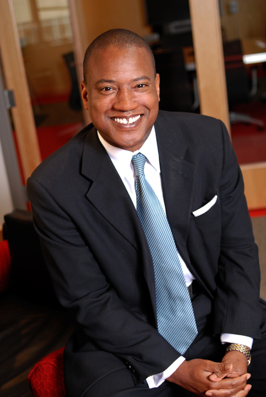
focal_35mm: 52
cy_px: 198
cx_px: 133
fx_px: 580
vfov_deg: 37.8
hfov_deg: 25.8
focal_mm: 35
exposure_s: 1/80
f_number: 2.8
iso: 320
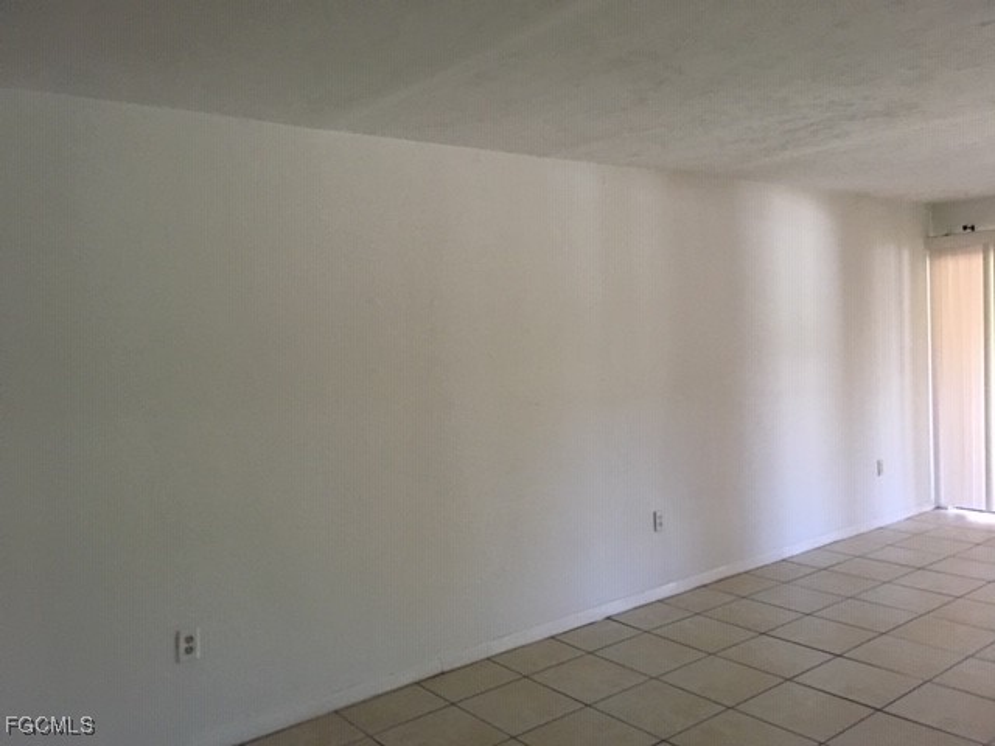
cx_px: 498
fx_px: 834
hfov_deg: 61.7
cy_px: 373
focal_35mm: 29
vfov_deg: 48.2
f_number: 2.2
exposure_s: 1/30
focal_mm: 4.15
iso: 160
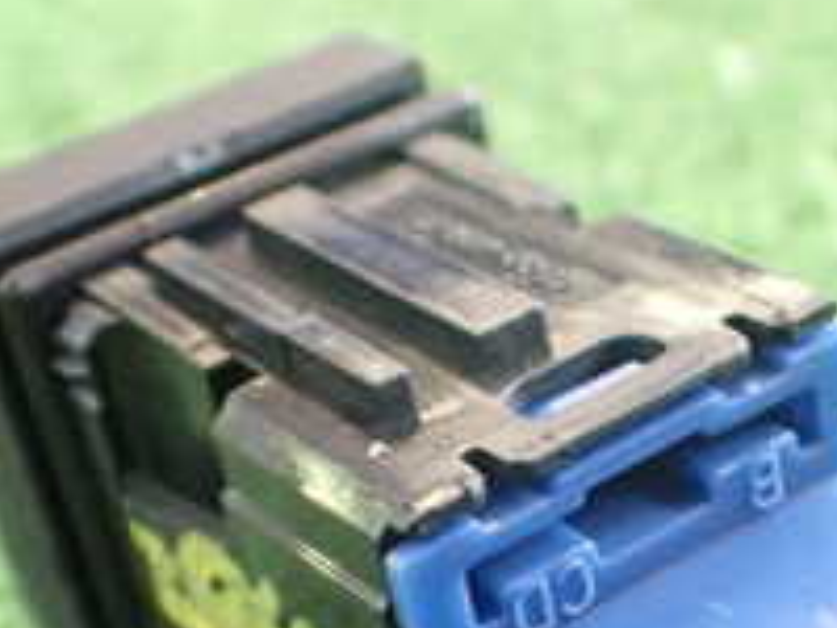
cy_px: 641
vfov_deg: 16.1
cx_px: 716
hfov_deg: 21.4
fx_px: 2176
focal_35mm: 90
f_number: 2.3
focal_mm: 5.4
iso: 800
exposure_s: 1/30
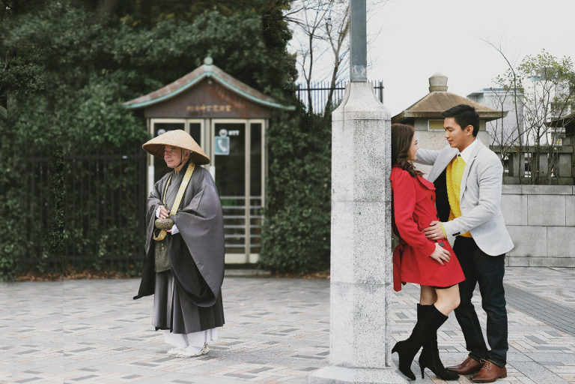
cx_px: 288
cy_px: 192
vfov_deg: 59.5
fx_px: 335
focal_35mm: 21
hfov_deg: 81.2
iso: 200
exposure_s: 1/1000
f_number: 2.8
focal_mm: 14
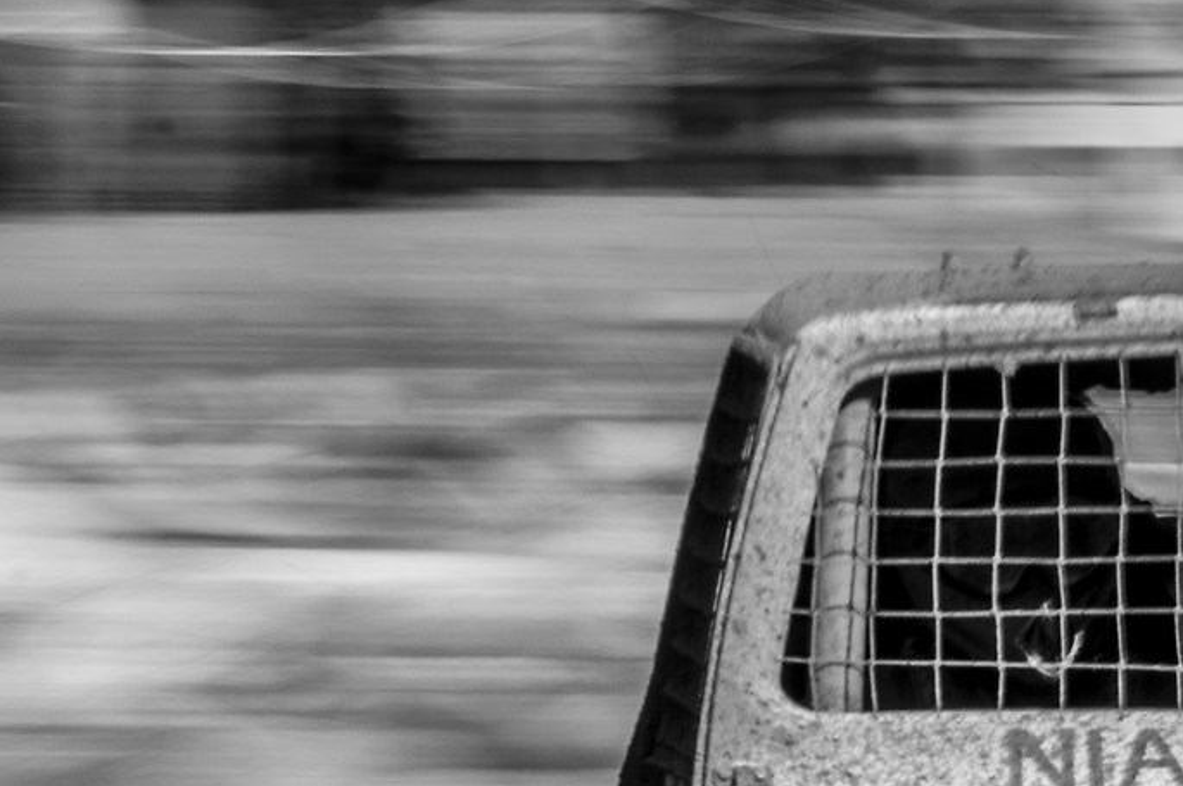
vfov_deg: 3.7
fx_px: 12078
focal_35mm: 368
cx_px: 1520
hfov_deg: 5.6
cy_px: 993
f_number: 29
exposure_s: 1/40
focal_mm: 70
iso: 100
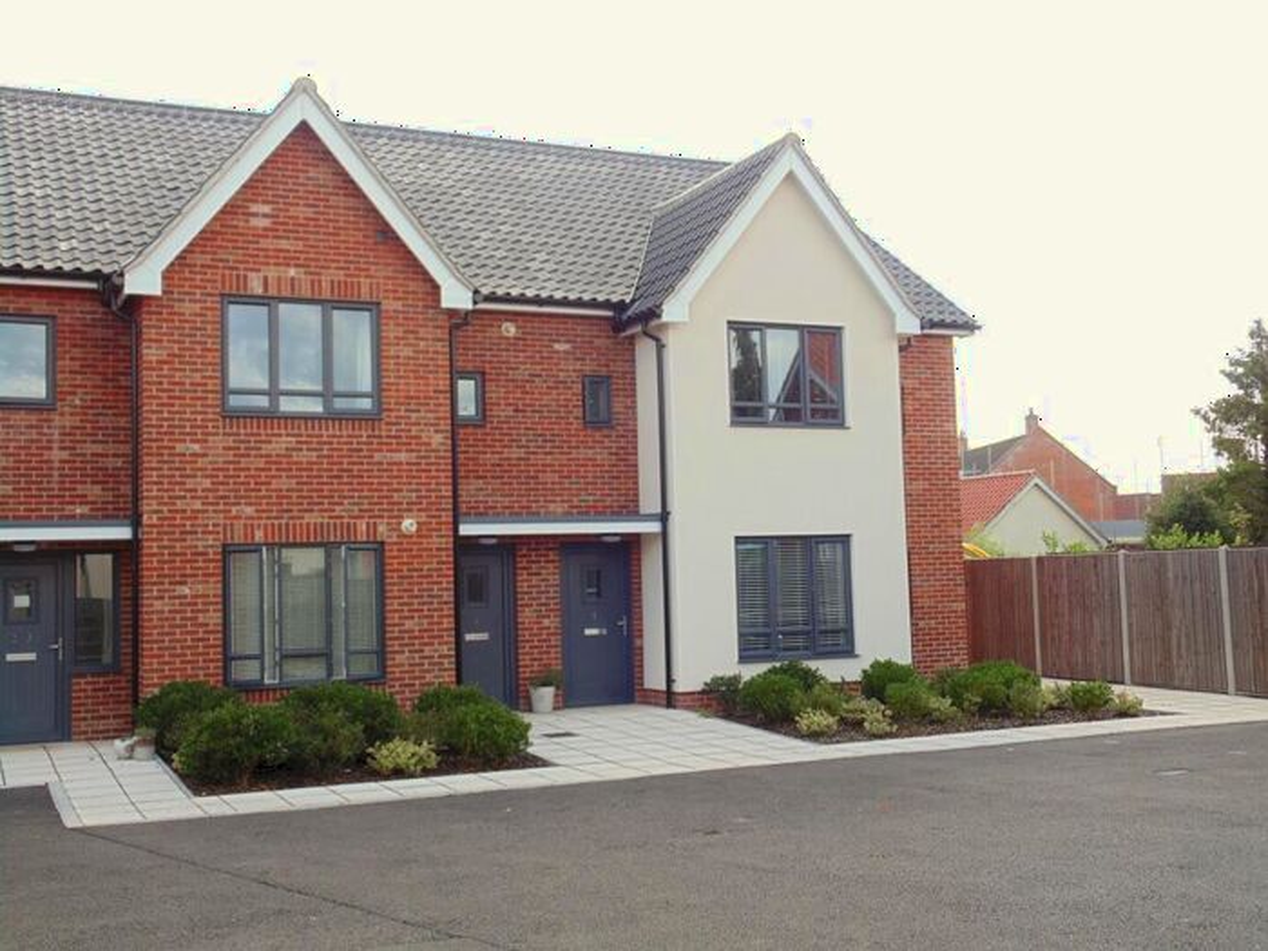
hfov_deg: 45.8
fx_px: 1502
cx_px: 634
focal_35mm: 41
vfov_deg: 35.1
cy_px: 476
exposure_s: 1/200
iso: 80
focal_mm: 7.4
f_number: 3.6
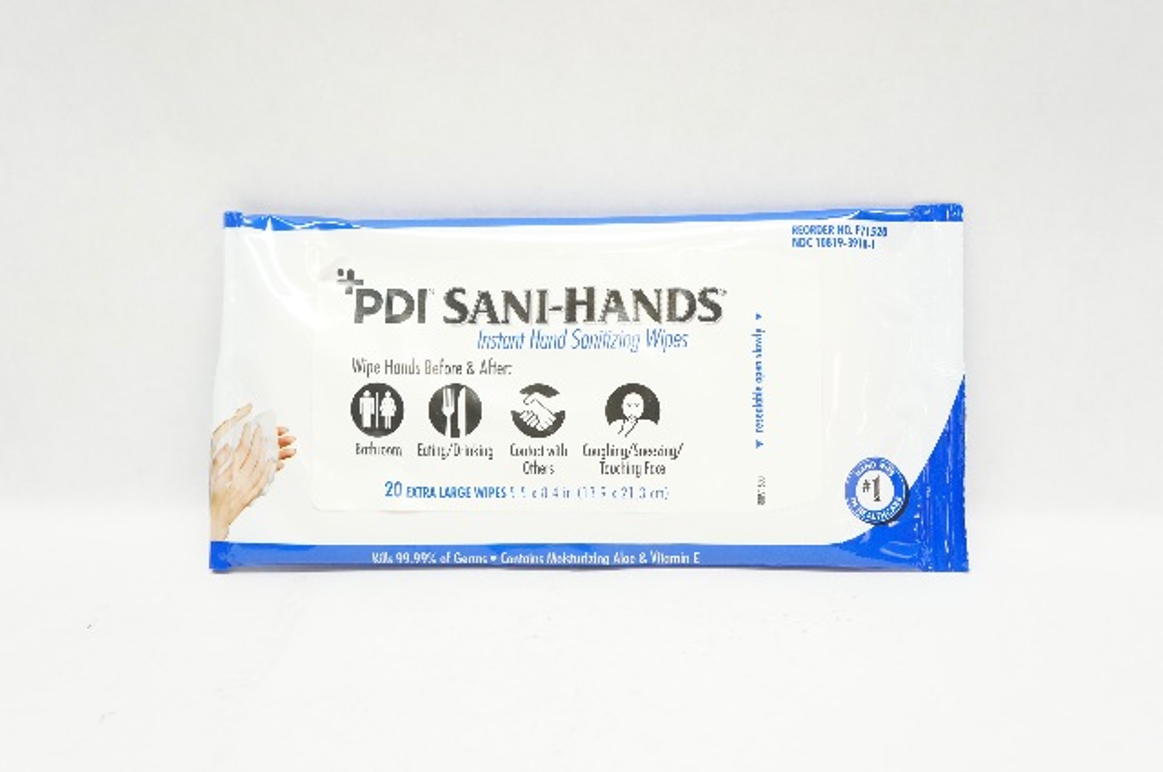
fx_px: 1403
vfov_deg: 30.8
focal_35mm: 44
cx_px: 582
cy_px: 386
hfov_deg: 45.0
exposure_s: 1/60
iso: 800
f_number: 7.1
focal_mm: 29
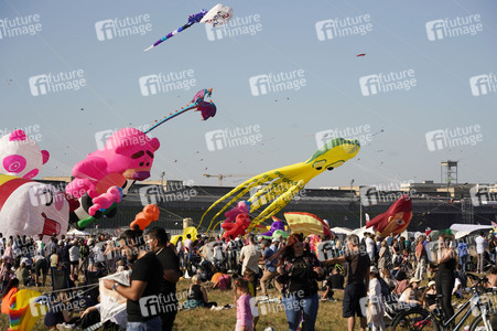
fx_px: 1476
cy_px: 166
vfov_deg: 12.8
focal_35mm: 107
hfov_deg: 19.1
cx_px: 248
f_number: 8
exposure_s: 1/2000
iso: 400
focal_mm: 107
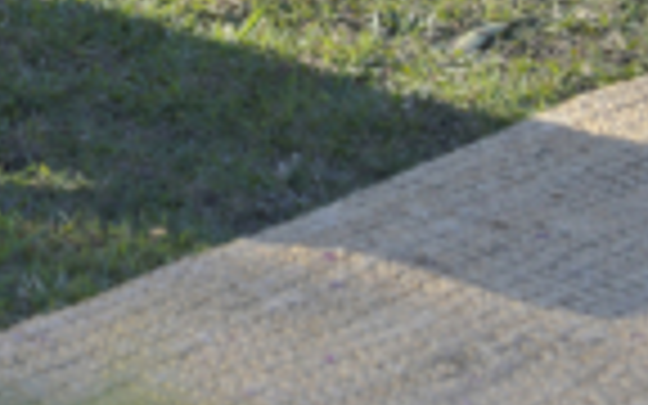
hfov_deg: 7.4
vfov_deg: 4.6
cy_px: -518
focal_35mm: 282
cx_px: -216
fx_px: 4980
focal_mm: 50
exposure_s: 1/500
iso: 100
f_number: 3.5
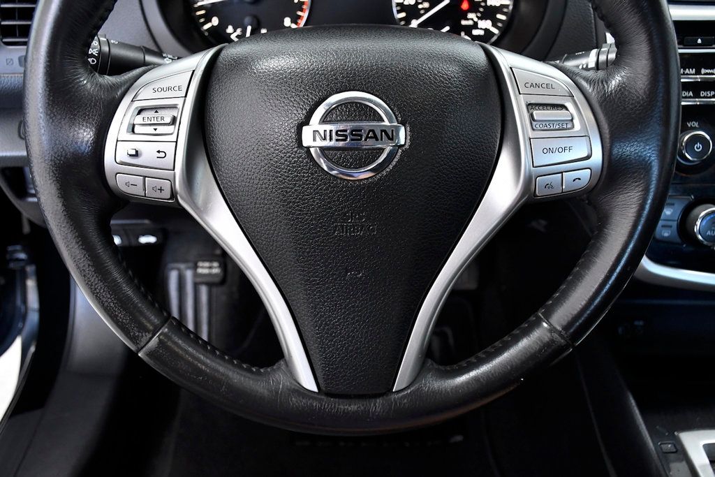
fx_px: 775
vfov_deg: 34.2
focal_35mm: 39
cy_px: 238
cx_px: 358
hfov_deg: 49.5
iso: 2500
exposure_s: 1/125
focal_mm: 26
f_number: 5.6
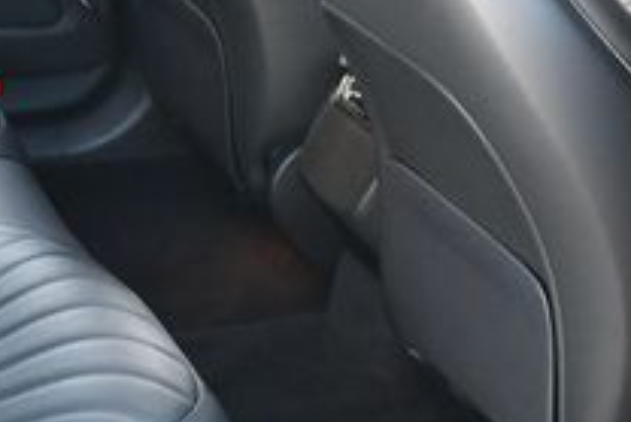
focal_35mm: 111
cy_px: 185
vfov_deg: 12.4
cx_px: 79
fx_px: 1947
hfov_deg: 18.2
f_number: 3.5
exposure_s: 1/160
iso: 800
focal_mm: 18
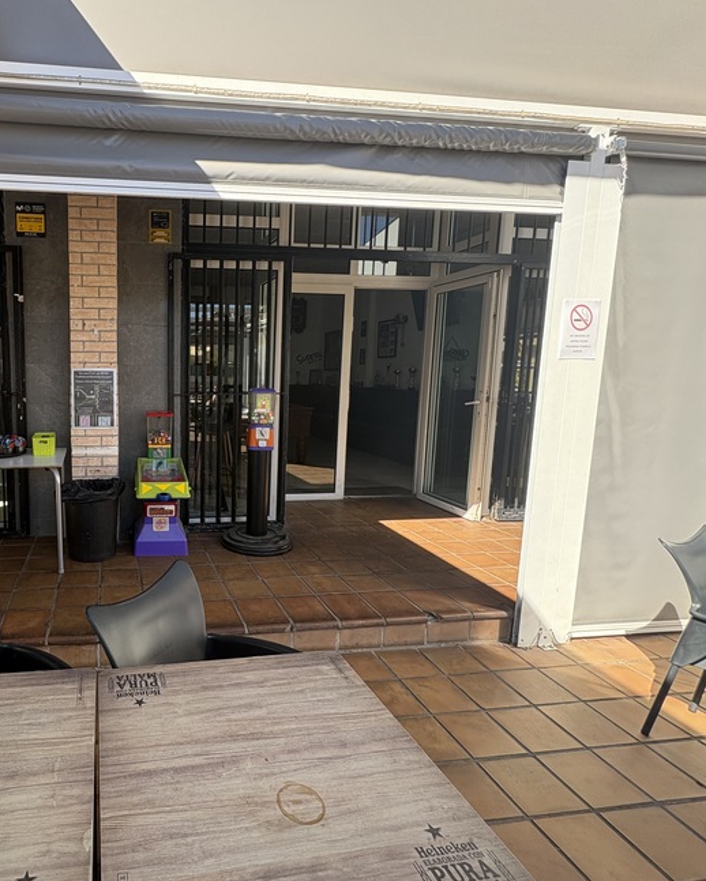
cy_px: 435
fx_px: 496
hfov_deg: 65.9
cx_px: 166
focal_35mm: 19
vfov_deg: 83.3
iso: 64
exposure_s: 1/224
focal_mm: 2.22
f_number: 2.2
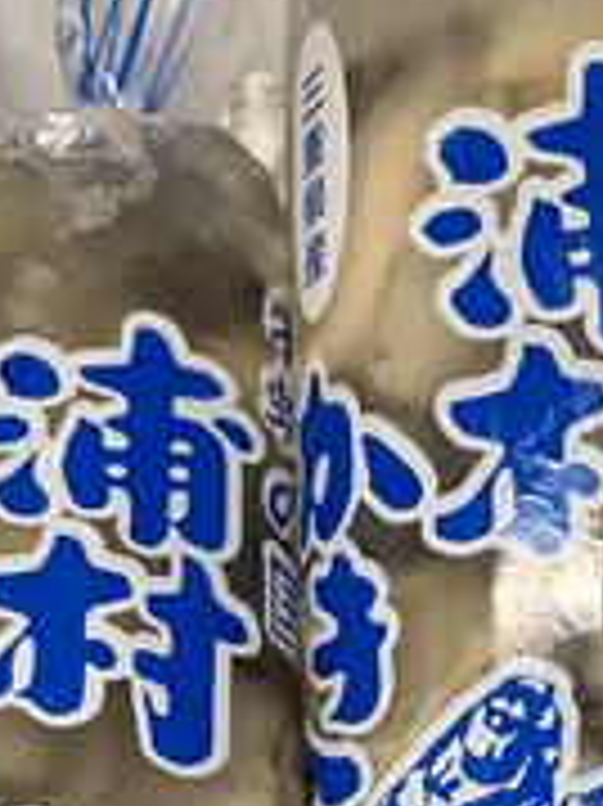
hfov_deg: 25.2
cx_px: 328
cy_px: 792
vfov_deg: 31.0
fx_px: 1349
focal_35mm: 58
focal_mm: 5.1
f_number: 1.6
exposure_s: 1/50
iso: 100
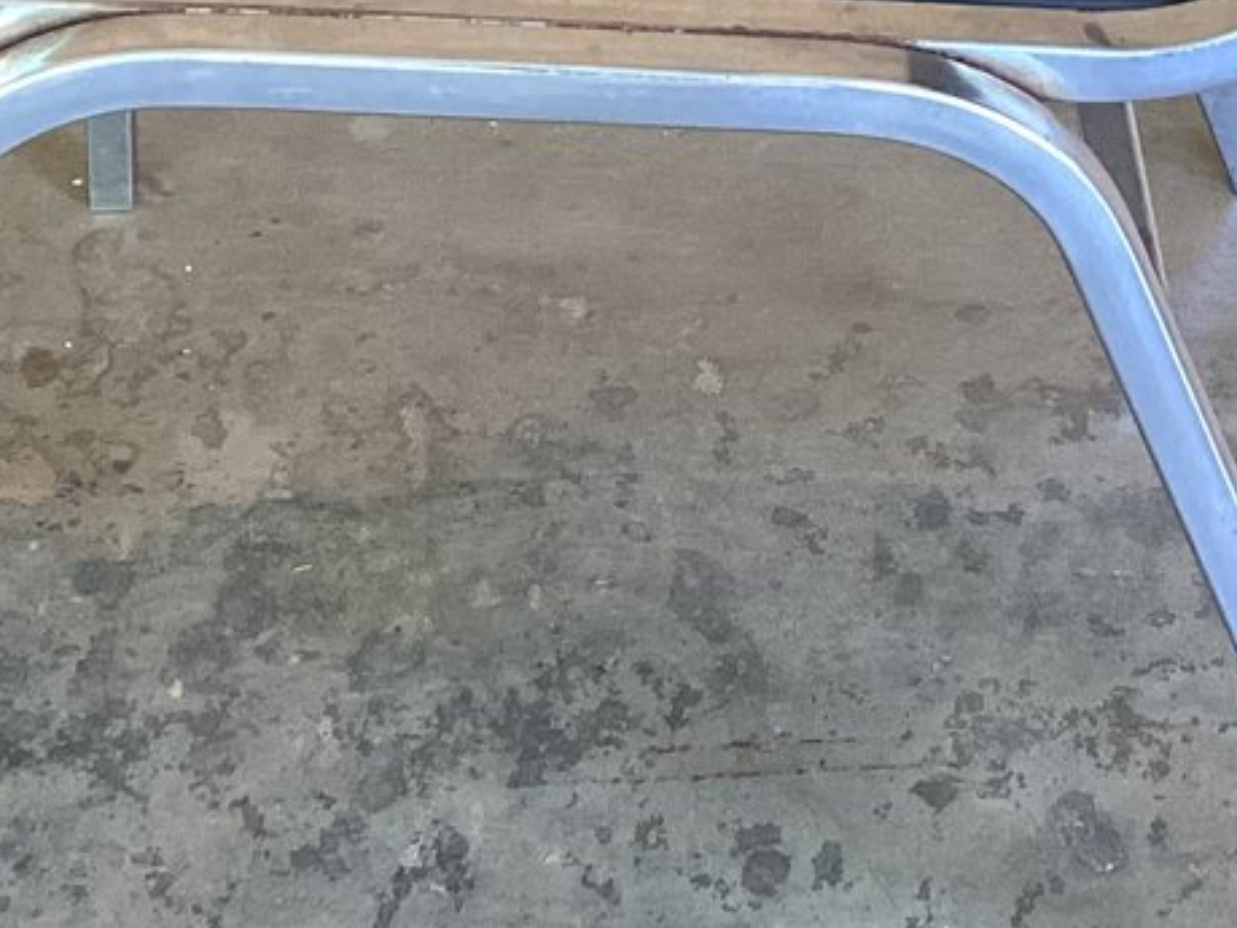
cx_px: 883
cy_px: -165
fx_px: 3645
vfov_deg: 14.1
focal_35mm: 102
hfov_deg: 19.2
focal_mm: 3.3
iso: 80
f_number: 2.4
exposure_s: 1/60
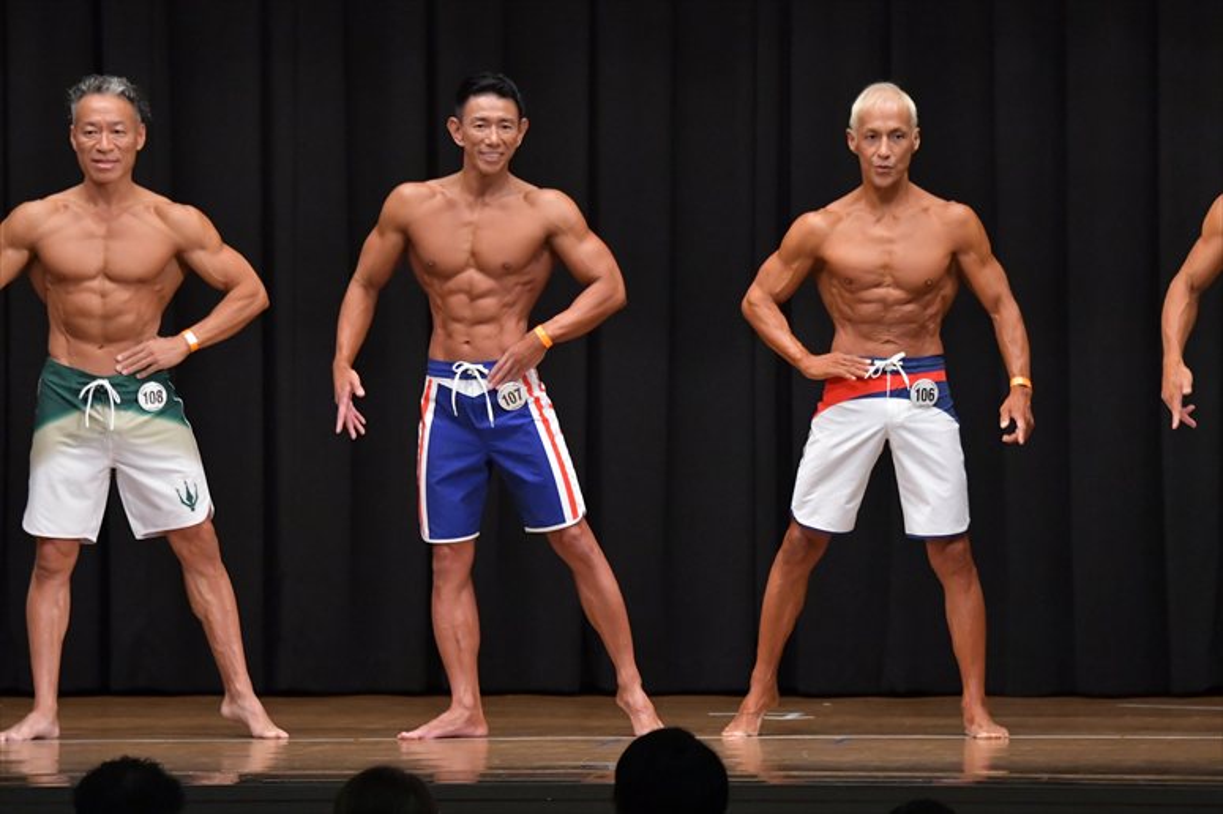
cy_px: 407
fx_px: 6859
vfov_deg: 6.8
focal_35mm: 202
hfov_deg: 10.2
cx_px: 612
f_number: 5.6
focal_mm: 135
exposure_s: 1/400
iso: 6400
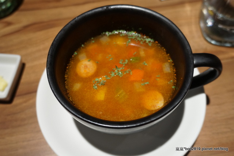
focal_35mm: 34
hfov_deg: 55.2
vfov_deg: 38.3
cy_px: 78
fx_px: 224
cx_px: 117
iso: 1000
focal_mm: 23
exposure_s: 1/60
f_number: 4
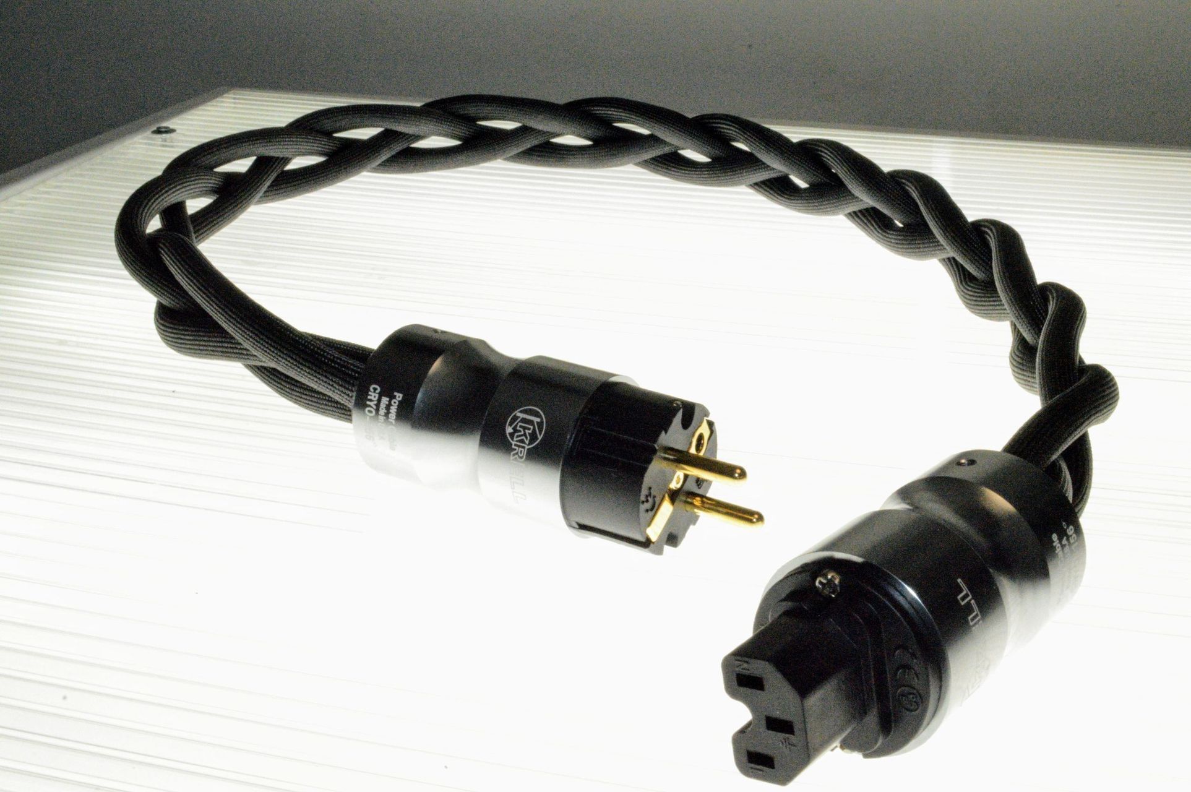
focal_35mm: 44
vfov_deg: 30.8
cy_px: 396
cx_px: 596
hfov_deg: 45.0
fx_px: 1438
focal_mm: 29
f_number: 29
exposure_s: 1/200
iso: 6400
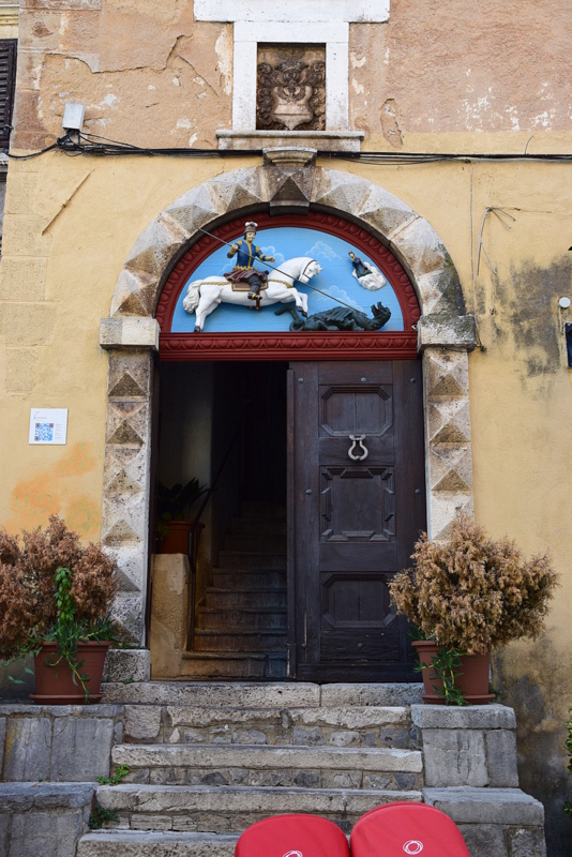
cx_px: 286
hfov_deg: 34.2
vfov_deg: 49.5
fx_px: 929
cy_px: 428
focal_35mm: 39
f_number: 9
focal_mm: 26
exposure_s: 1/80
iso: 400
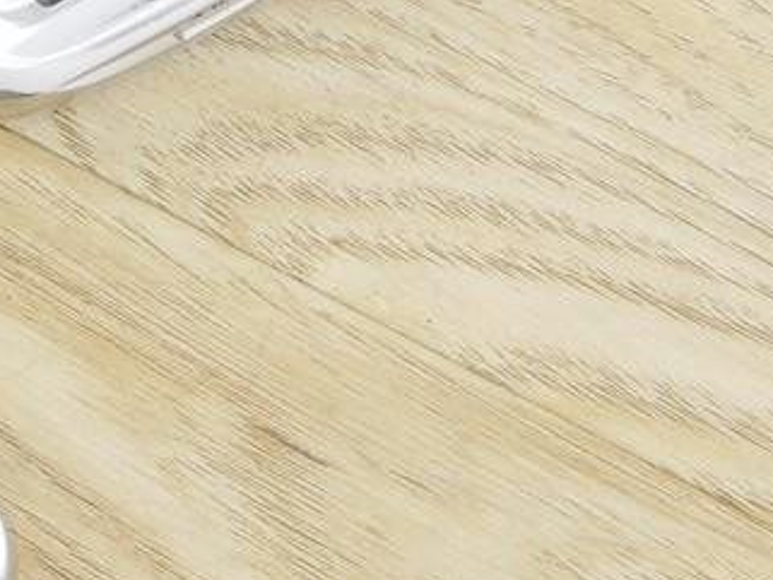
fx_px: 4445
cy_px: -197
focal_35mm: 199
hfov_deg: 9.4
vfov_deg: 7.4
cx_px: -695
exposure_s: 1/40
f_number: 4.5
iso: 1600
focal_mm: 25
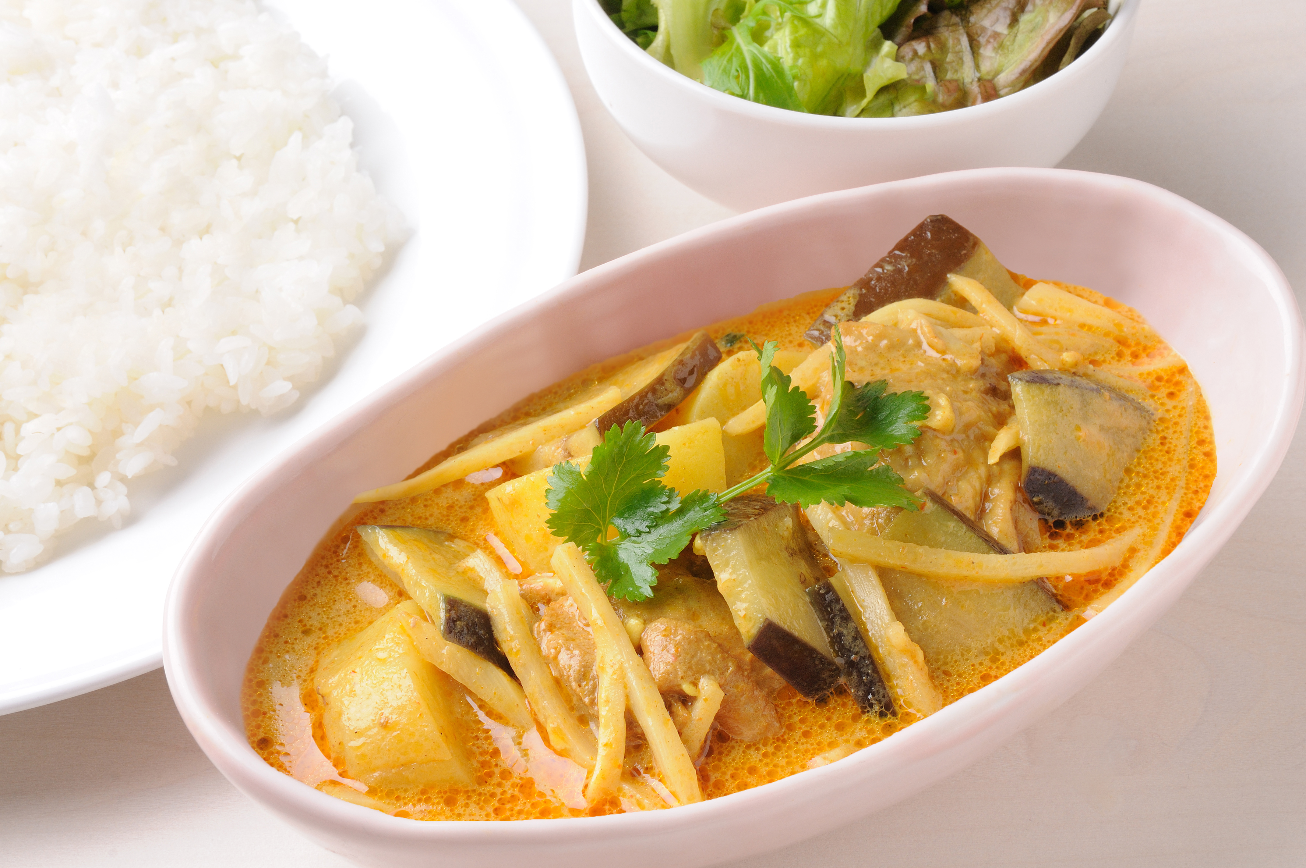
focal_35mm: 68
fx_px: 2446
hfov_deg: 29.9
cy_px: 434
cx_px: 653
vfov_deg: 20.1
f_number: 18
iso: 200
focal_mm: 45
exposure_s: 1/125
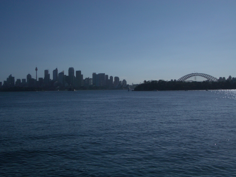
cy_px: 89
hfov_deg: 42.9
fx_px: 300
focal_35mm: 44
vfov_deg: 32.9
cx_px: 111
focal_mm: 6.8
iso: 50
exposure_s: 1/2000
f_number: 4.6
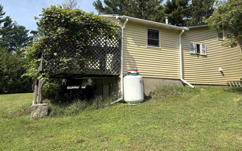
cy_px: 60
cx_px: 120
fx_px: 185
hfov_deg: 66.5
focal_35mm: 28
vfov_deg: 44.3
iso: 50
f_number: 1.6
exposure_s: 1/2364
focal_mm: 5.96
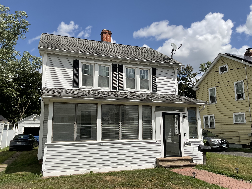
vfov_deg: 48.2
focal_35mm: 29
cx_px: 126
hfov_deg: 61.7
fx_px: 211
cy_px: 94
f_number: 1.8
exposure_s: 1/3322
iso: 16
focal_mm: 3
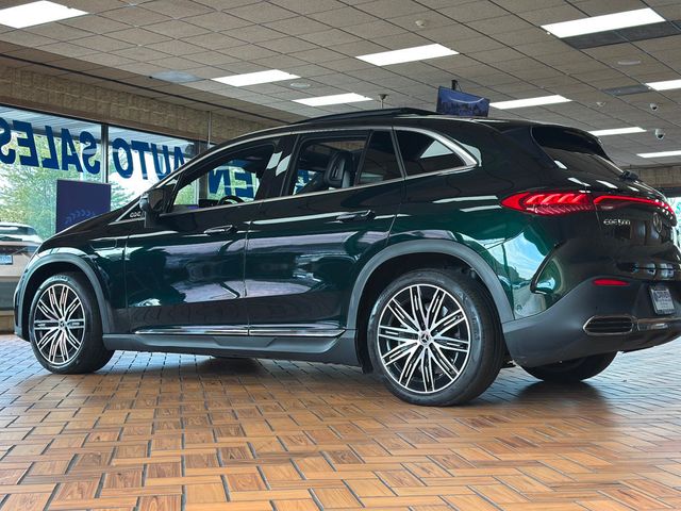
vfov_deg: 30.3
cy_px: 256
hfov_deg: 39.7
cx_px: 340
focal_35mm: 48
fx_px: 944
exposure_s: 1/170
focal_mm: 6.86
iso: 100
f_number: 1.78
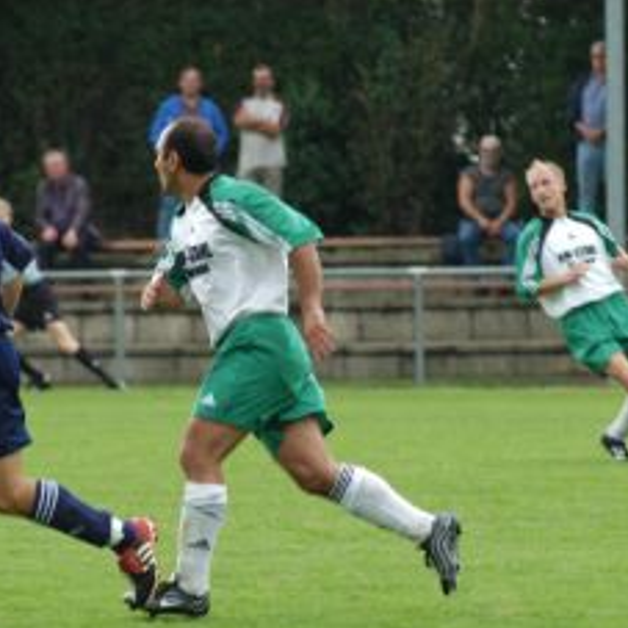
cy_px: 365
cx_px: 257
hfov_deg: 3.9
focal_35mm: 448
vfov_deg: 3.9
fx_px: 9195
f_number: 4.5
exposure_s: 1/320
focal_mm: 200
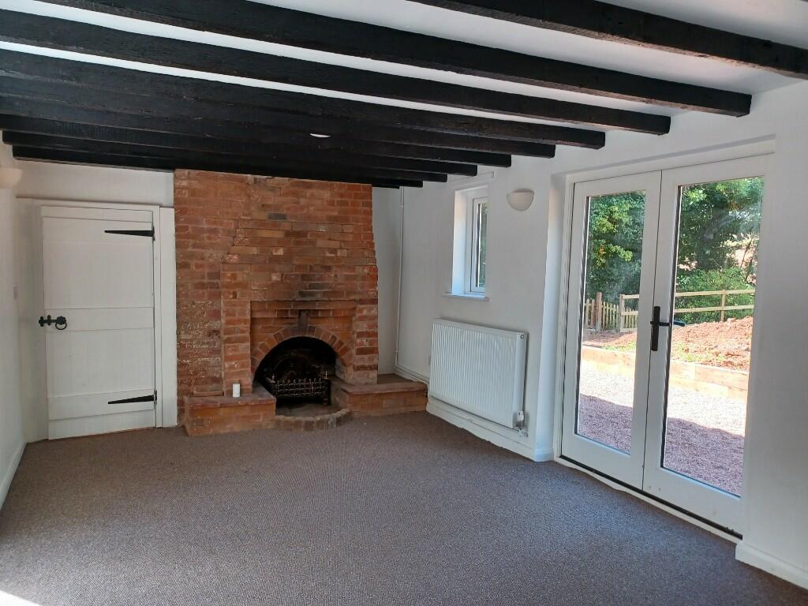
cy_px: 303
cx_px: 404
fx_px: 584
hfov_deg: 69.4
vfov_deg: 54.9
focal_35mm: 25
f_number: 1.8
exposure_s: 1/50
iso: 80
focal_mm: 4.6
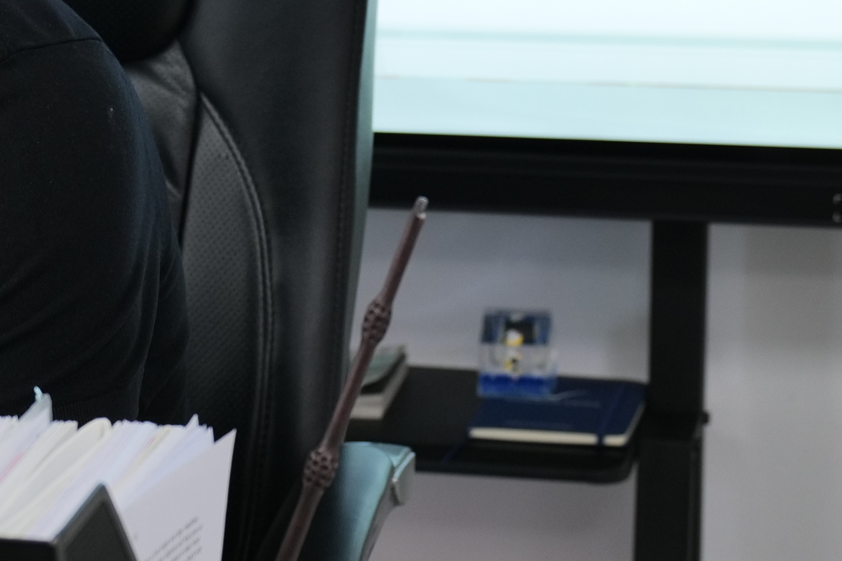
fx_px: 3274
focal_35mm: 140
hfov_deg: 14.2
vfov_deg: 9.8
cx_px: -142
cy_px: 186
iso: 500
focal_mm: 43
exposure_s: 1/60
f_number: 4.9
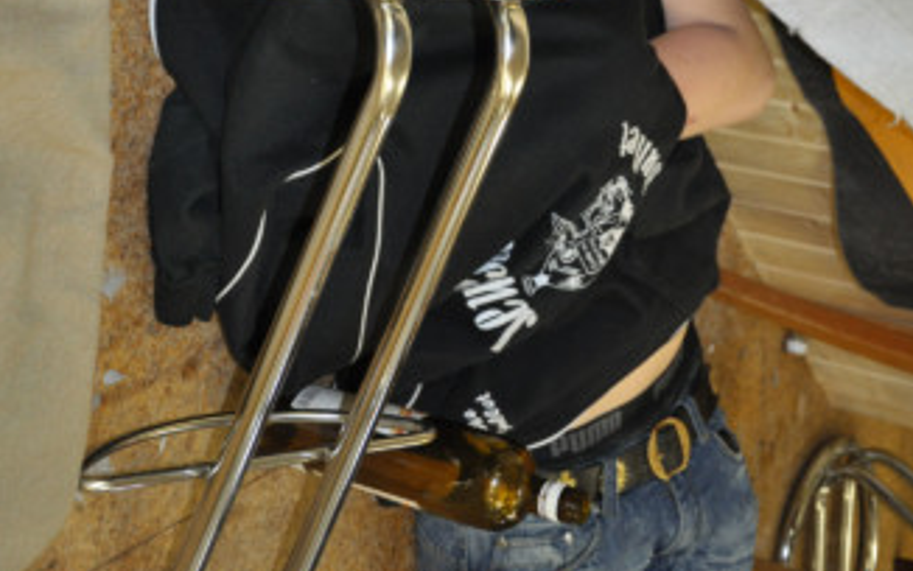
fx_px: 1867
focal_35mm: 75
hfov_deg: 27.5
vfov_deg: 16.7
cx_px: 462
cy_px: -98
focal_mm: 32
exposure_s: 1/30
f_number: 4.2
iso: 800
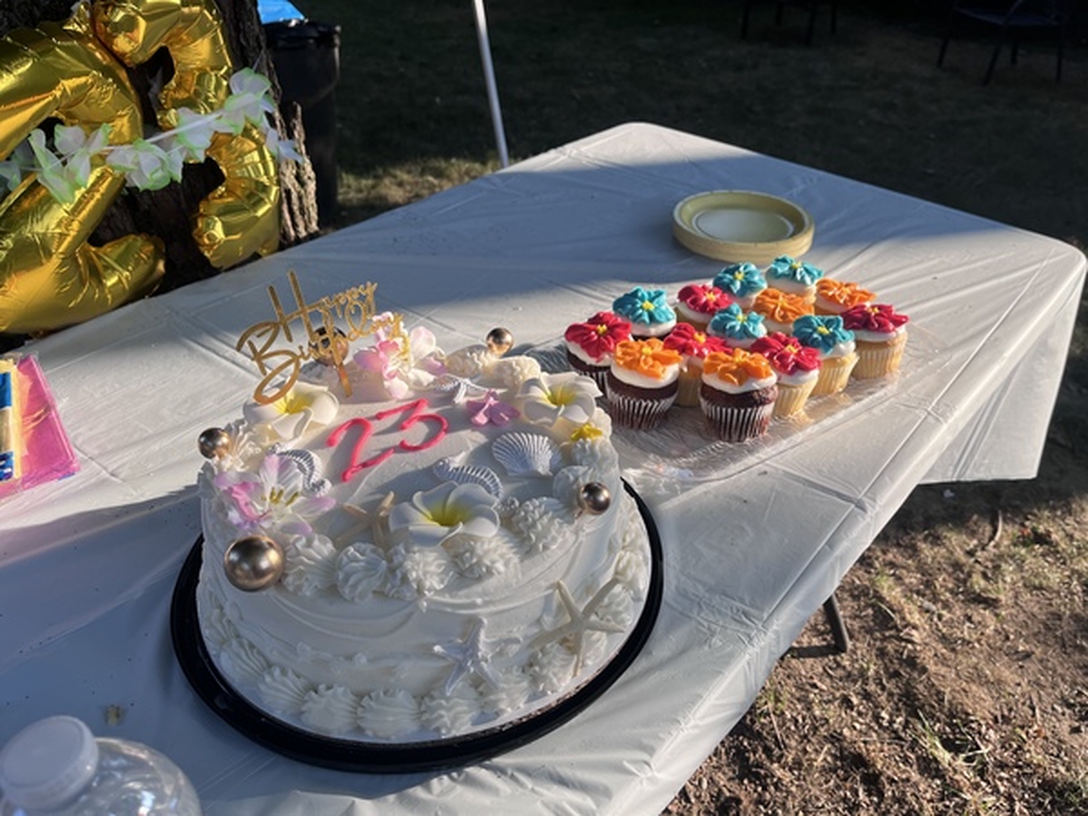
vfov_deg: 53.1
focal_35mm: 26
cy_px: 408
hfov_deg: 67.3
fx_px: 817
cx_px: 544
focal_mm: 5.1
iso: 50
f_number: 1.6
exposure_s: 1/787
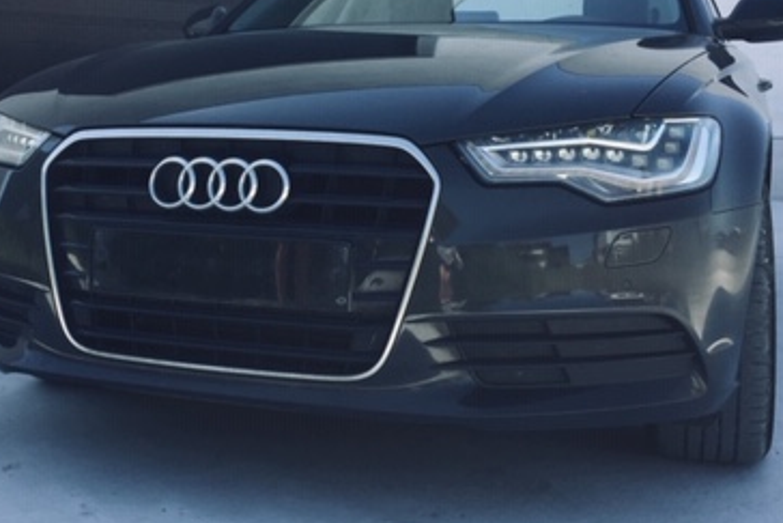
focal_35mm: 53
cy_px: 138
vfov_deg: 25.3
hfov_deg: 37.2
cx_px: 277
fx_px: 1153
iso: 32
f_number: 2.2
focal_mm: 4.15
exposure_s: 1/581
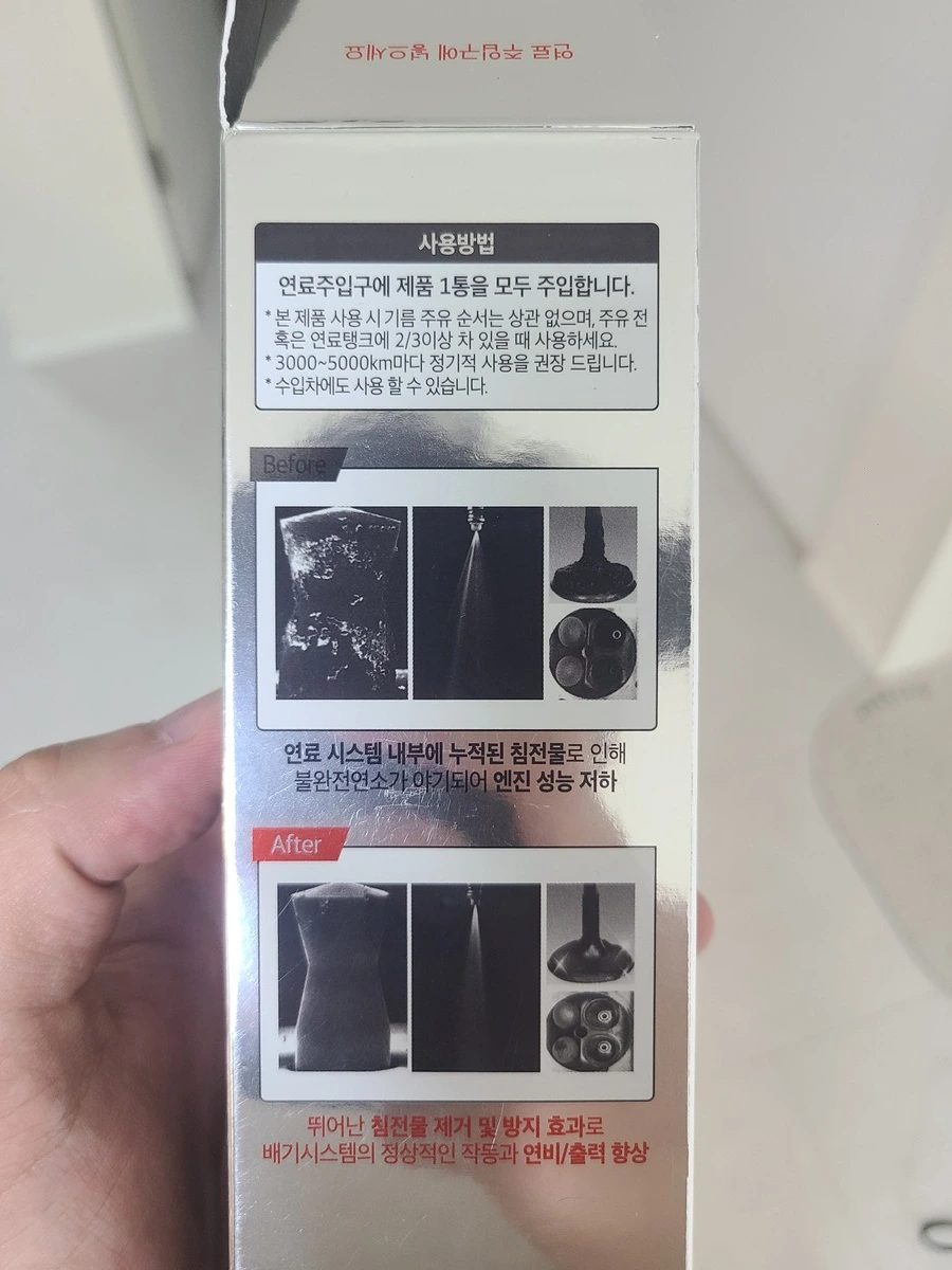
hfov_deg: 53.1
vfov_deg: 67.3
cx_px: 476
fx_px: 953
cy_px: 635
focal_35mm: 26
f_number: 1.8
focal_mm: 5.4
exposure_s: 1/60
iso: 250
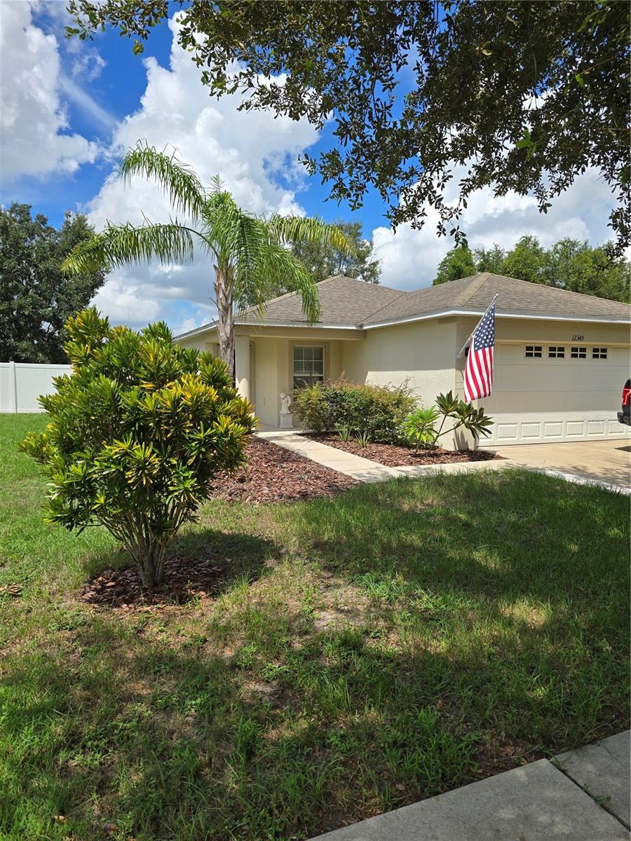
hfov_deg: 58.9
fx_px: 559
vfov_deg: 73.9
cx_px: 316
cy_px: 420
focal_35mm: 23
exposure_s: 1/897
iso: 12
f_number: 1.7
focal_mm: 6.3
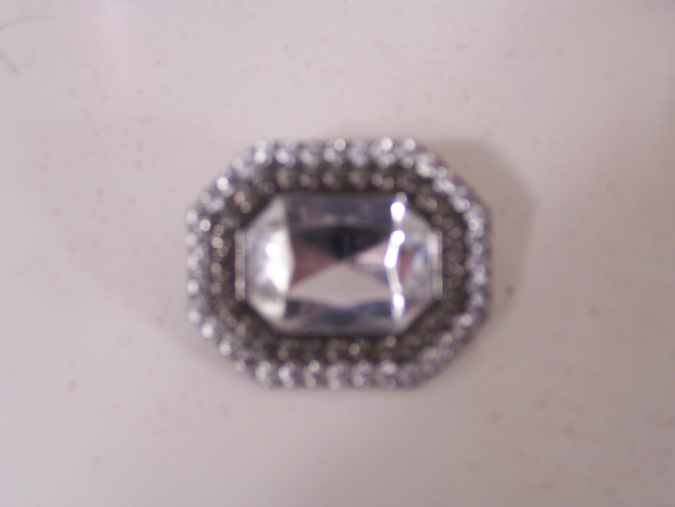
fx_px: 1306
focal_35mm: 67
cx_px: 338
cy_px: 254
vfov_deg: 21.9
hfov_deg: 29.0
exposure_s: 1/10
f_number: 3.2
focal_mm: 11.1
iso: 140
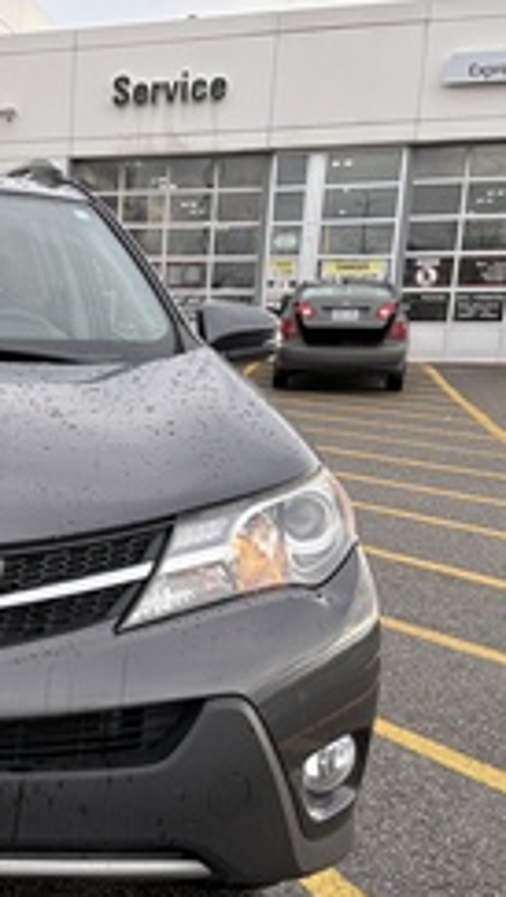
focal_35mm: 49
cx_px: -118
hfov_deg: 22.4
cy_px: 567
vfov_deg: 41.7
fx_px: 1167
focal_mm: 5.96
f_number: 1.6
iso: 50
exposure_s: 1/393
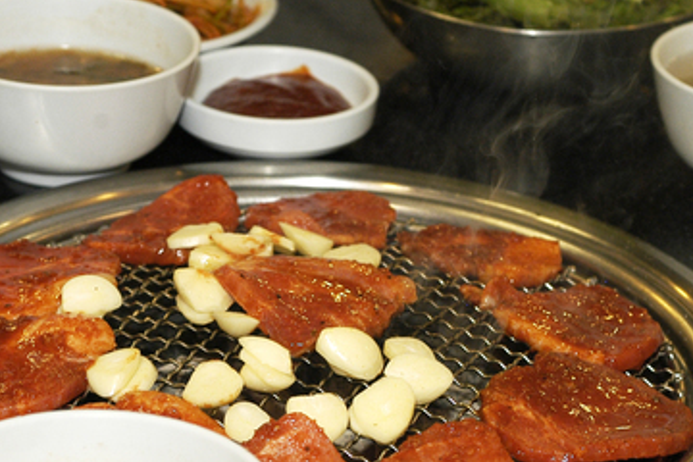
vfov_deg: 8.6
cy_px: 344
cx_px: 272
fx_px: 3079
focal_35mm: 160
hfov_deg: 12.8
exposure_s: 1/125
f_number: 4.5
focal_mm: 55
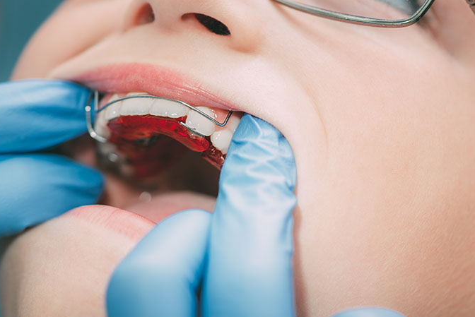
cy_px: 94
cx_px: 250
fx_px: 2112
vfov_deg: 8.6
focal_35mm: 160
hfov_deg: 12.8
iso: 250
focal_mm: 105
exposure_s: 1/100
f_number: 4
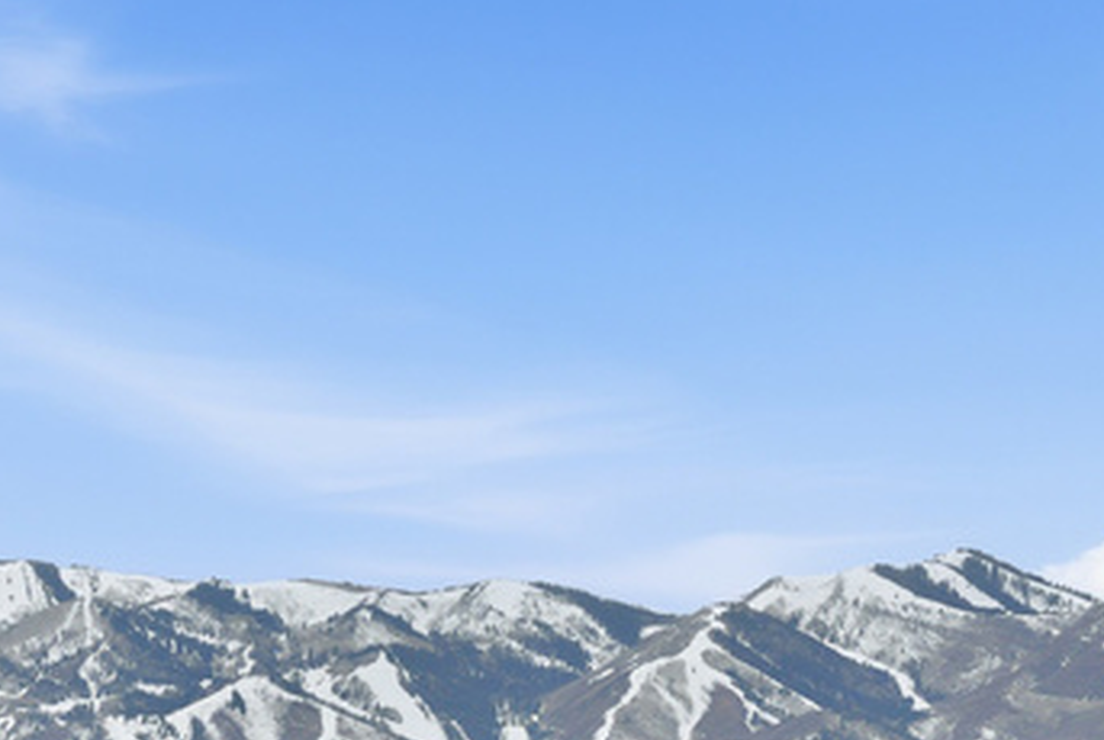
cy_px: 623
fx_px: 5314
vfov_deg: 8.0
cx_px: 406
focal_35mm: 173
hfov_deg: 11.9
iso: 500
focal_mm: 58
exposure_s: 1/500
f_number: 9
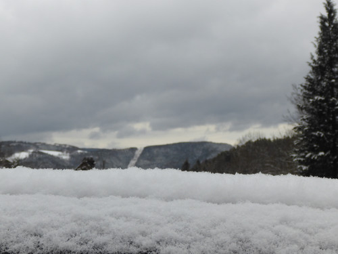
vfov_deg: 26.6
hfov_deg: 34.9
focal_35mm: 55
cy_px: 127
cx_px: 169
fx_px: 537
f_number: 4.9
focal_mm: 9.8
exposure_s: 1/160
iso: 80
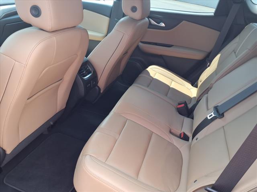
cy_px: 96
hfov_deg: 65.3
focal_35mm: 27
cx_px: 128
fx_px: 200
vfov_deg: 51.4
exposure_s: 1/120
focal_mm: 3.58
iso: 40
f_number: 1.9
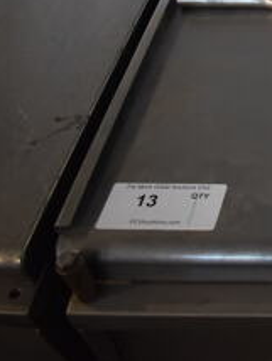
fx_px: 774
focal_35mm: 74
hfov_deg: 16.3
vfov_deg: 25.5
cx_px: 509
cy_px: 39
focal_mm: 18
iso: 1100
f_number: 3.5
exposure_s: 1/125
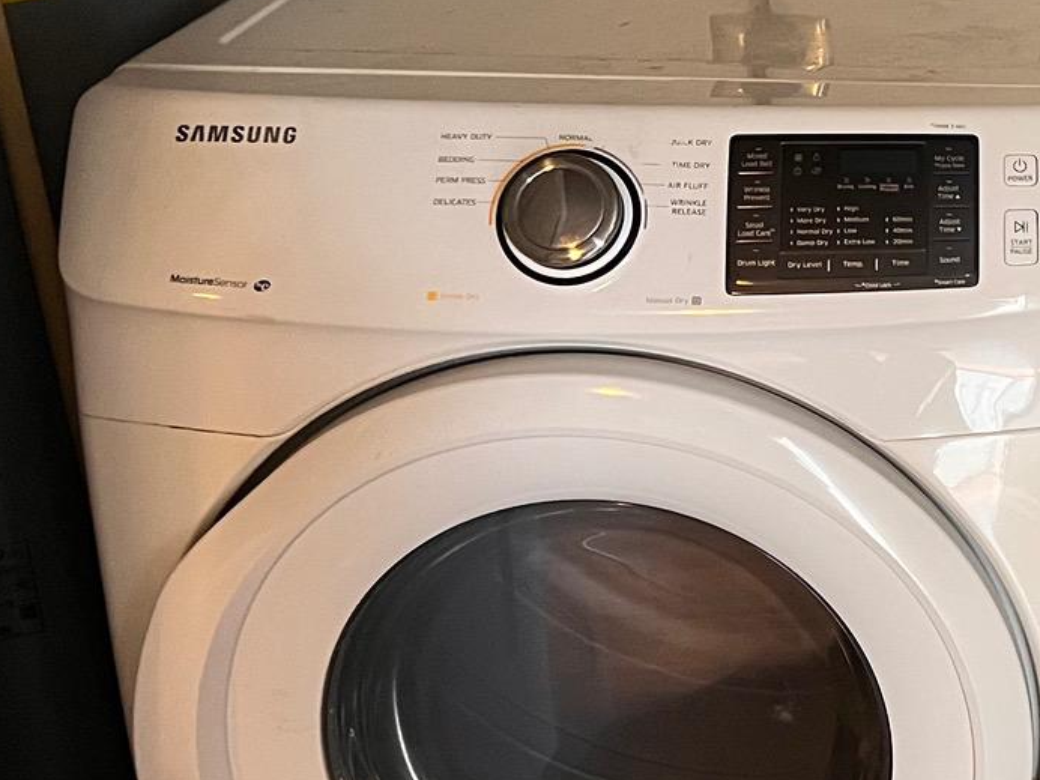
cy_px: 317
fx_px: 2313
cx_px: 1306
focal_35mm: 77
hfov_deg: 22.9
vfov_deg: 19.1
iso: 320
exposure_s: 1/60
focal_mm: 5.7
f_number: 1.5
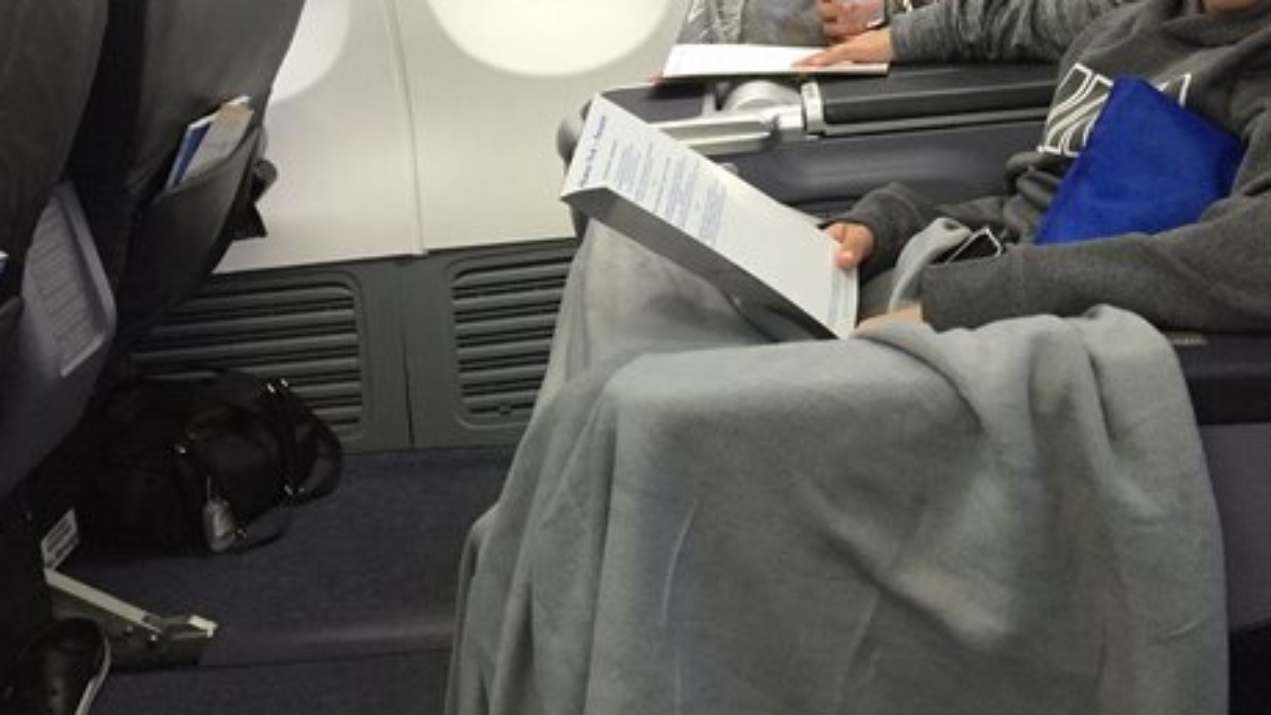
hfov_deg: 46.4
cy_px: 135
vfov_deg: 26.6
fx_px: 1483
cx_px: 649
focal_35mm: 44
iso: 250
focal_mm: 4.15
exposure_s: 1/24
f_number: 2.2
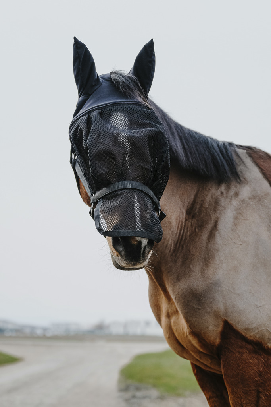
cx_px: 136
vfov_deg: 16.7
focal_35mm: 123
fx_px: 1388
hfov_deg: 11.1
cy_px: 204
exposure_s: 1/1000
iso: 640
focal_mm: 82.2
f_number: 4
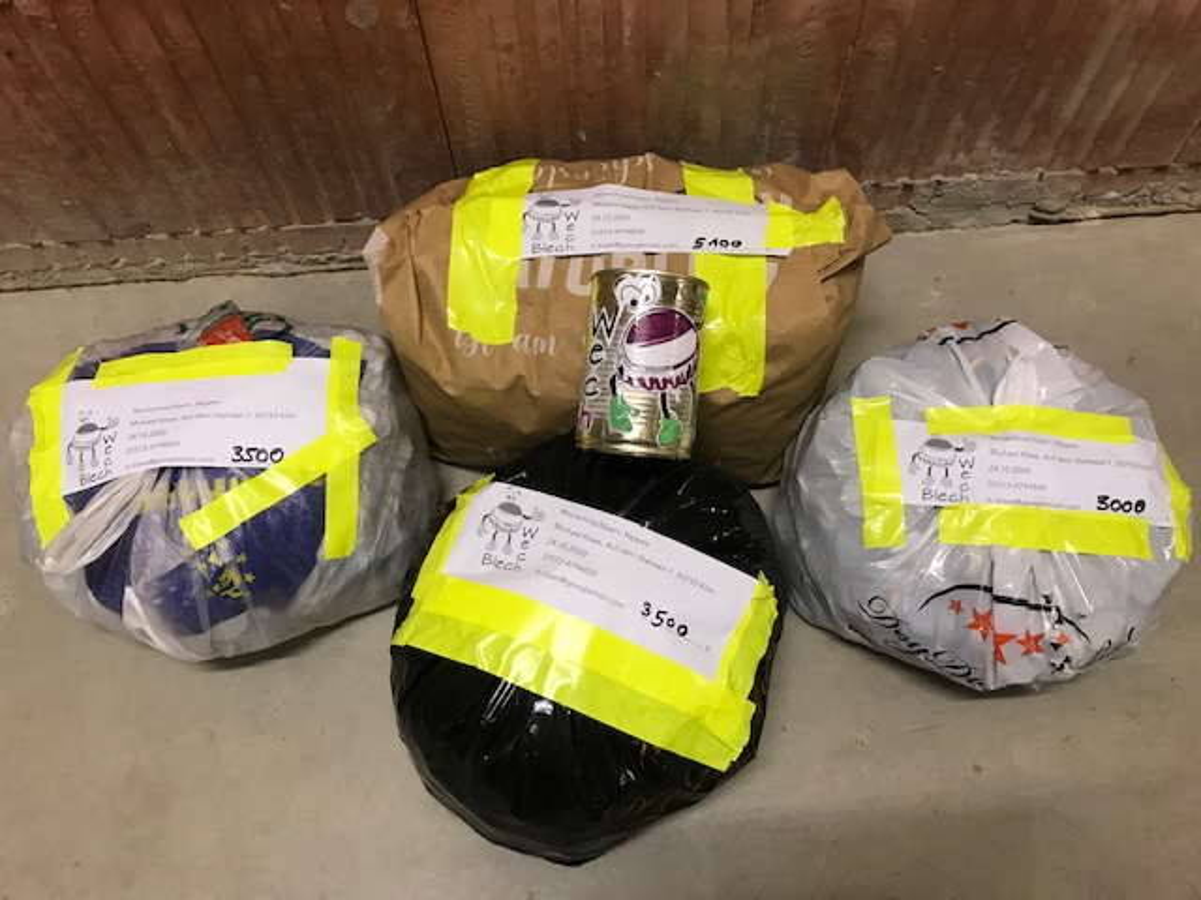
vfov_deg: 49.7
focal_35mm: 28
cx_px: 600
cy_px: 450
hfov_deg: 63.4
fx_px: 971
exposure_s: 1/17
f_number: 1.8
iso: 64
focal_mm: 3.99
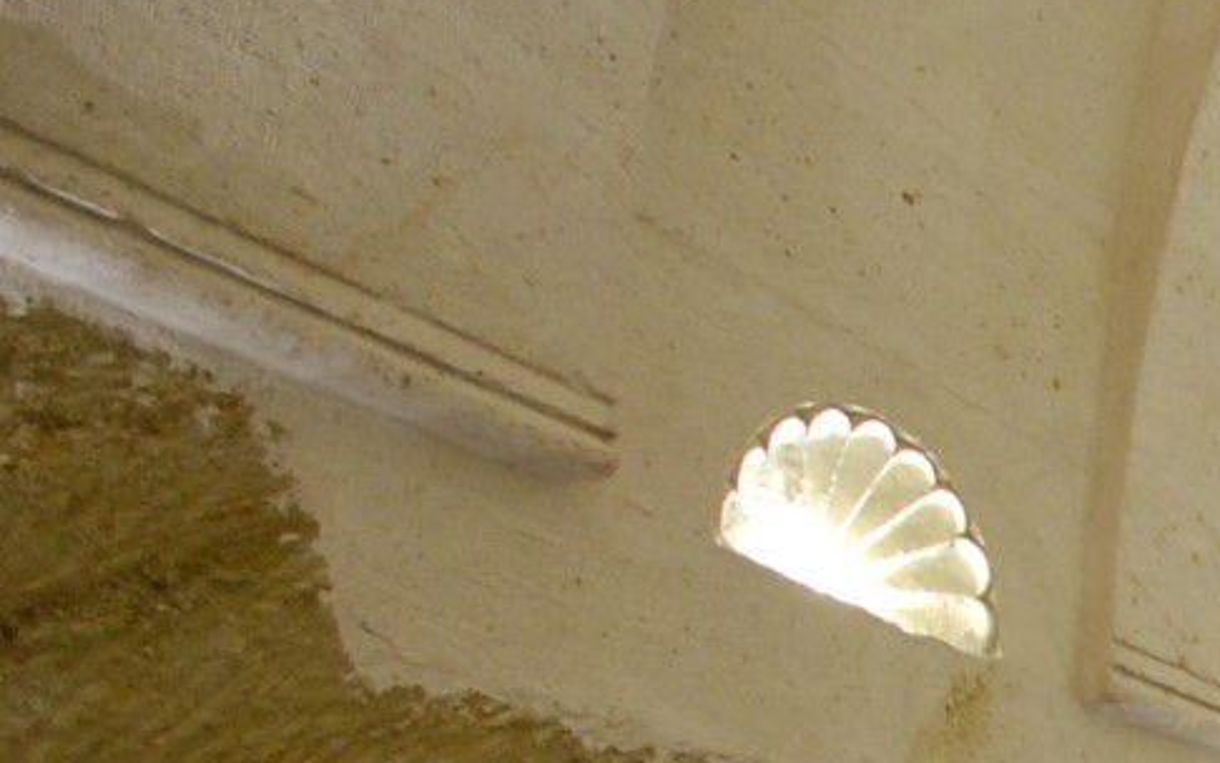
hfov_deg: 18.9
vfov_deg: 17.0
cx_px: 2470
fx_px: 2095
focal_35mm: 63
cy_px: 1369
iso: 400
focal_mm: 10
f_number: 4
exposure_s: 1.5
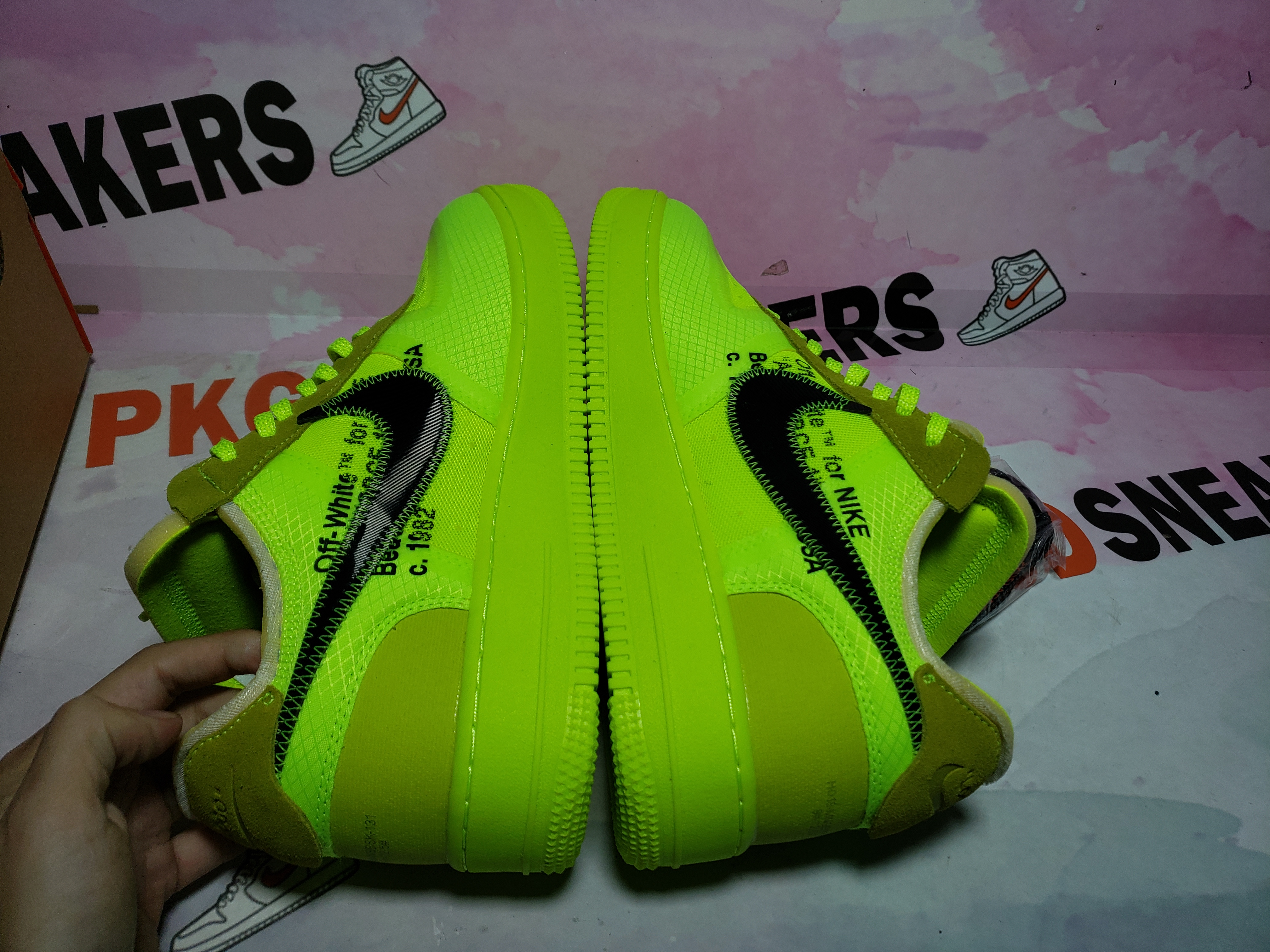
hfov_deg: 67.3
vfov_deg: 53.1
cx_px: 635
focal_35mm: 26
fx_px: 954
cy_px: 476
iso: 50
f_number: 1.5
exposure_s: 1/1468
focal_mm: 4.3
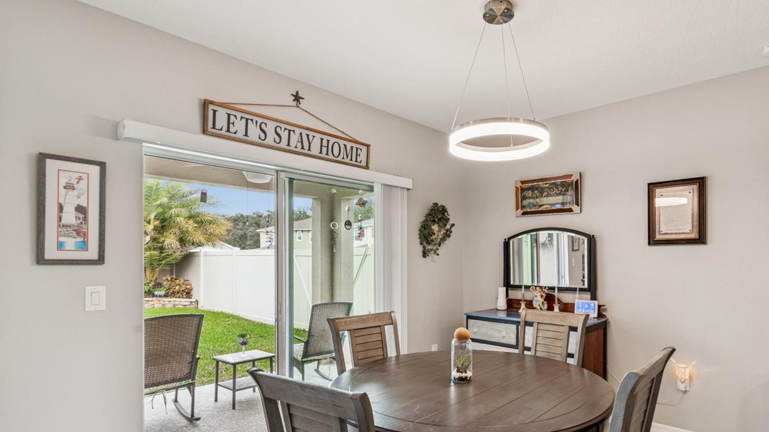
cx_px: 459
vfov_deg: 57.8
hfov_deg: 88.5
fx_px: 387
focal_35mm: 19
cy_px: 261
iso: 100
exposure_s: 1/10
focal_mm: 10
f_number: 7.1
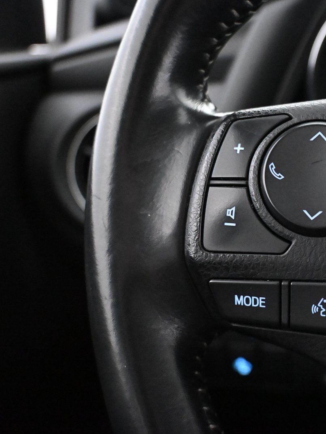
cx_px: 302
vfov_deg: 41.5
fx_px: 574
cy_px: 218
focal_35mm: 46
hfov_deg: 30.1
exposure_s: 1/60
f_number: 4
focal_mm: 21
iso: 9000
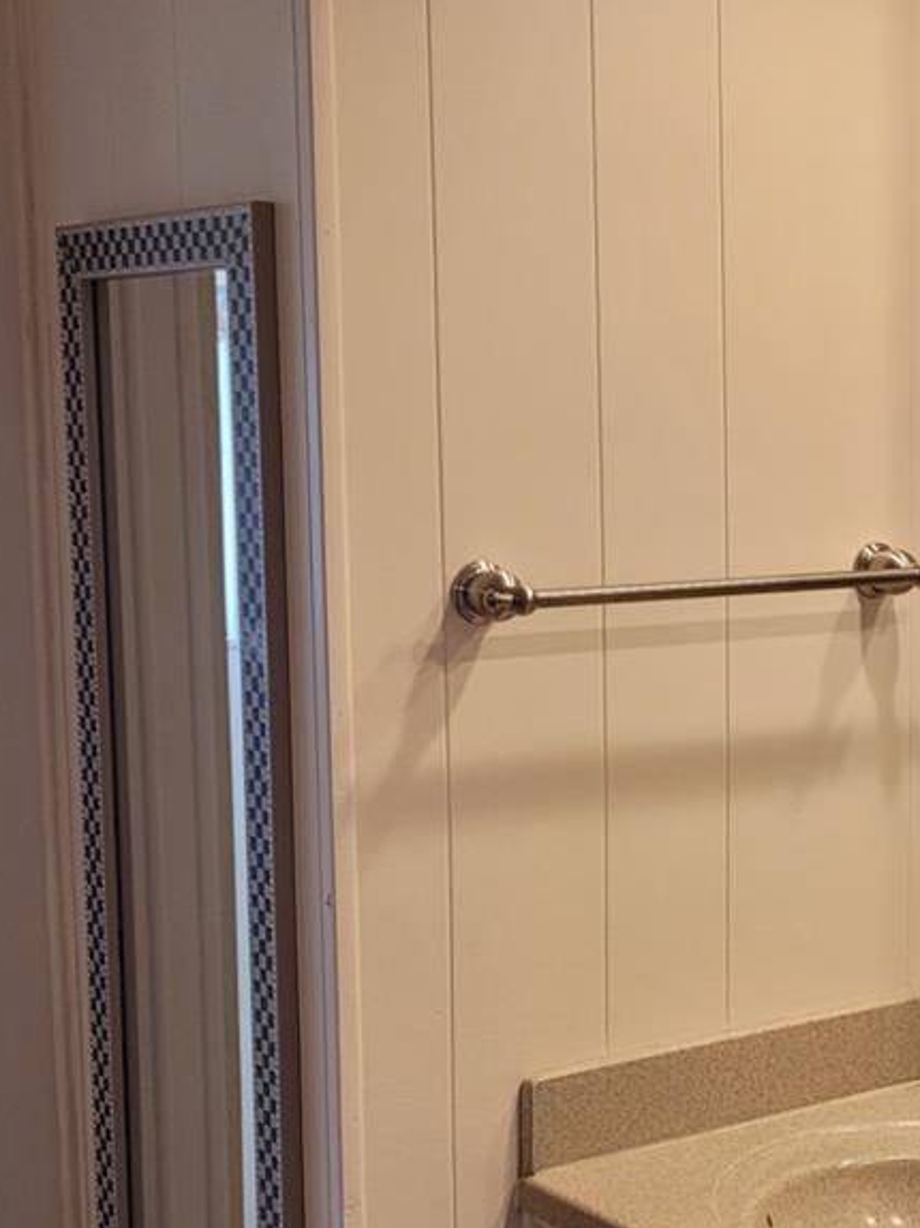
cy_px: 695
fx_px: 2411
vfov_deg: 28.5
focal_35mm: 68
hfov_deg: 21.4
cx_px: 709
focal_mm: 5.4
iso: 160
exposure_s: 1/120
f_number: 1.8
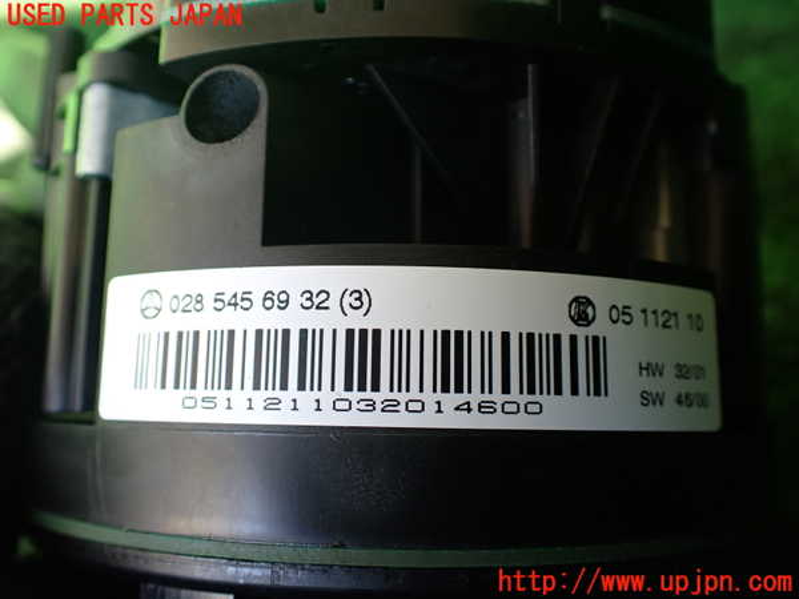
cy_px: 300
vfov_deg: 46.8
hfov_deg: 60.0
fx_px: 692
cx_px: 400
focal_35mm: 30
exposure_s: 1/125
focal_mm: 5.4
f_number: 2.3
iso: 200
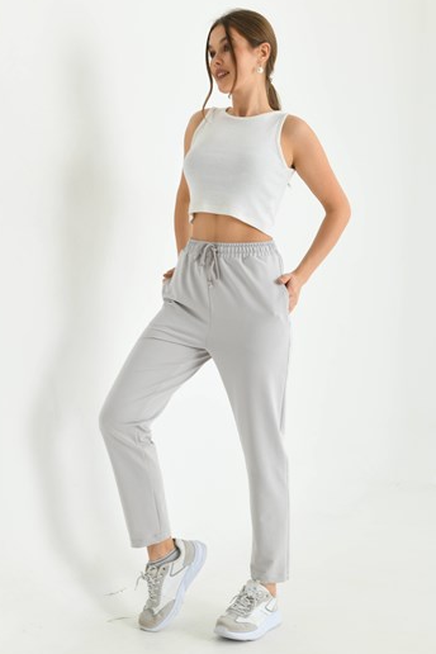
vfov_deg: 37.5
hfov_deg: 25.5
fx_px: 963
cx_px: 203
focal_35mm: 53
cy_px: 323
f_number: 5.6
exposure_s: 1/125
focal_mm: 48
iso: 160
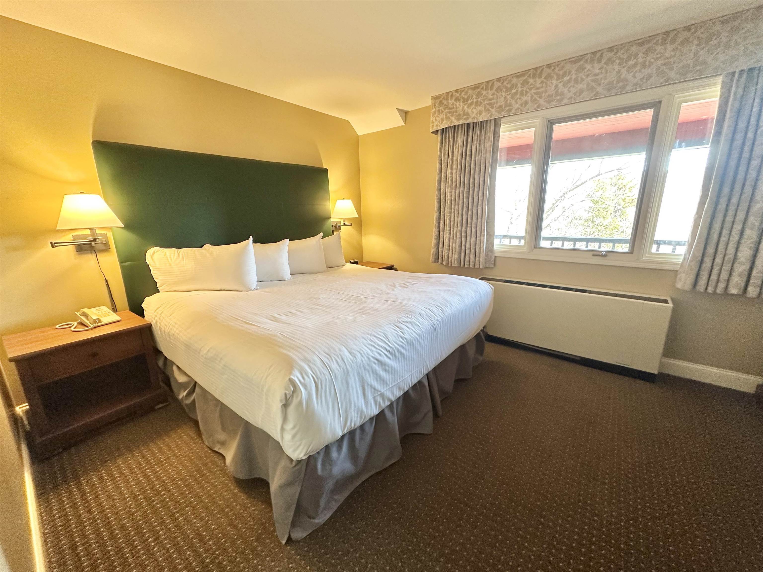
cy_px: 286
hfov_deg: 102.1
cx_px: 382
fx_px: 309
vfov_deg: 85.7
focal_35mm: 14
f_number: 2.2
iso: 250
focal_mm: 2.22
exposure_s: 1/60
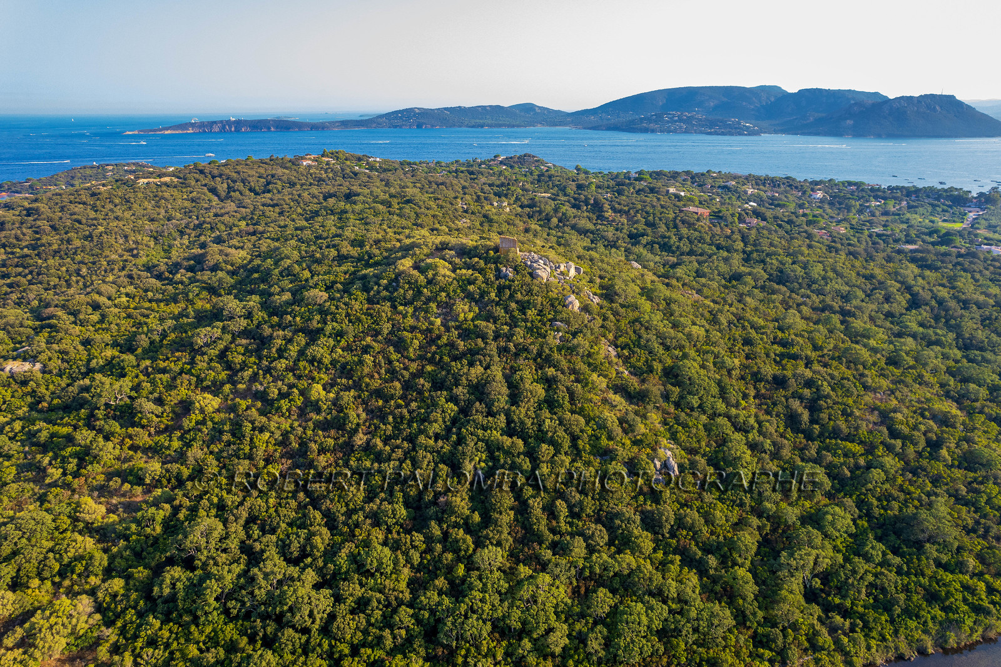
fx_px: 612
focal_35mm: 22
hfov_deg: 78.6
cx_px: 500
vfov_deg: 57.2
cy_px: 334
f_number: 2.8
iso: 110
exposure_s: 1/730
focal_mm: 8.4
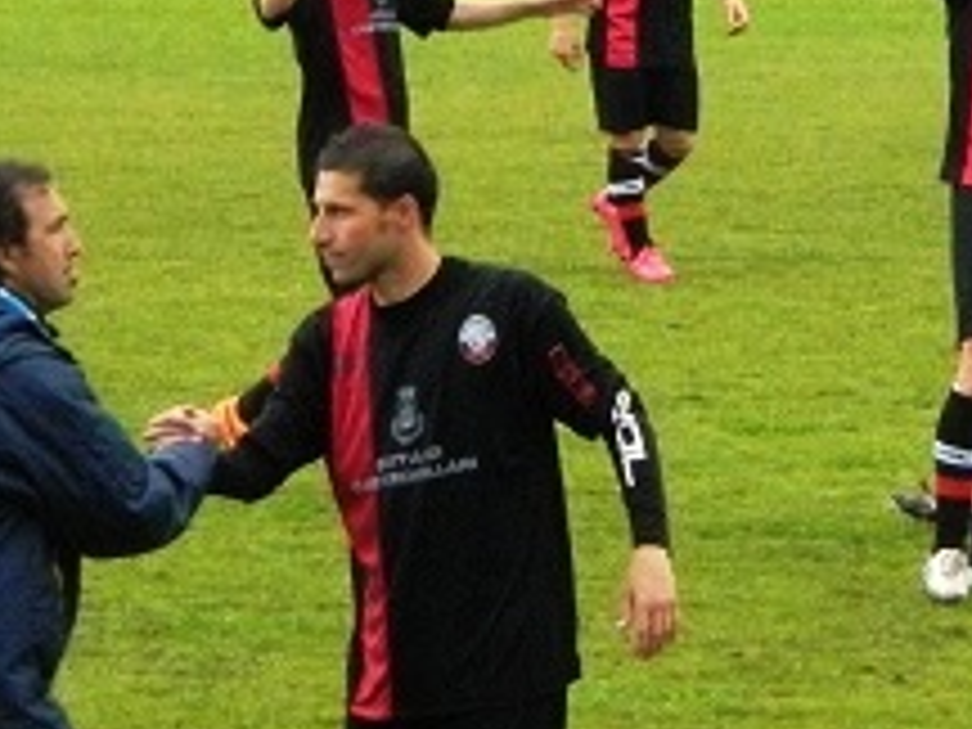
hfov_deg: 3.6
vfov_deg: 2.7
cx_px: 909
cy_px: -122
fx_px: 15584
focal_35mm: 555
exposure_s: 1/200
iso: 400
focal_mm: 27
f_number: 4.9
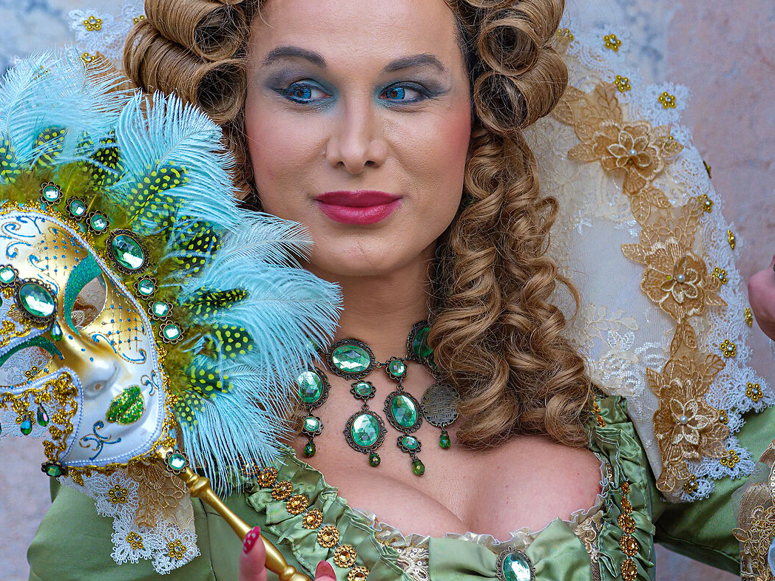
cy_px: 286
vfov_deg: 4.7
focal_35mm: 316
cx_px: 305
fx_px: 7075
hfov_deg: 6.3
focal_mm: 175
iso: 320
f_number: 2.8
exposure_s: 1/2700
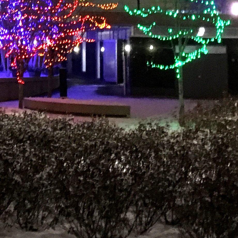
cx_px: -8
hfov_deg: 15.2
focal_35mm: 112
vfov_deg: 15.0
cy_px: -56
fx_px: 871
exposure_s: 1/15
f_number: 2.2
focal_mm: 4.15
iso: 400
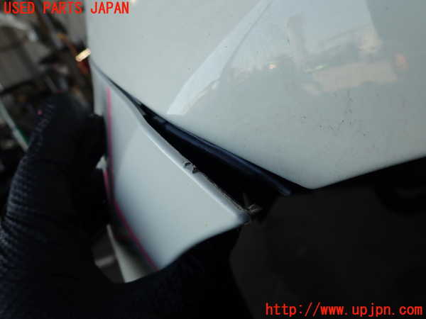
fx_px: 308
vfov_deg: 54.9
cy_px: 160
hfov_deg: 69.4
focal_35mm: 25
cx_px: 213
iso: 100
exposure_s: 1/320
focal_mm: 4.5
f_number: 2.8
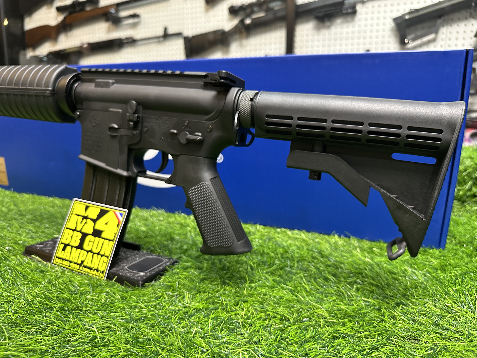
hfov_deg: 71.6
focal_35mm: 24
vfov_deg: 56.8
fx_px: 331
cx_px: 238
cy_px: 179
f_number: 1.78
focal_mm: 6.86
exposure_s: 1/50
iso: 500
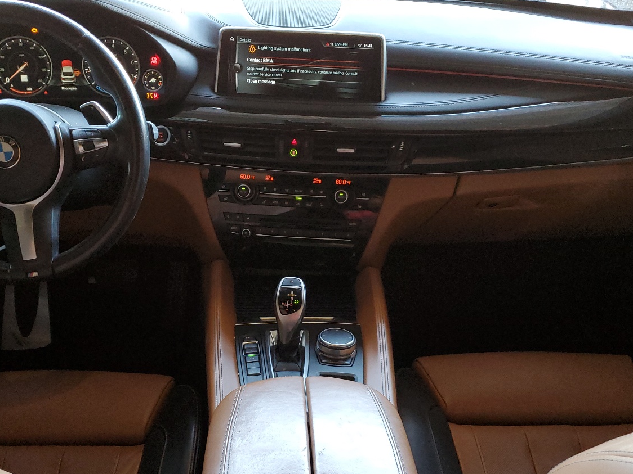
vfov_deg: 38.4
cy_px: 298
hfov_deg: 50.1
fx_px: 677
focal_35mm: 37
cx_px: 296
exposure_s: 1/60.2
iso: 171
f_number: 1.5
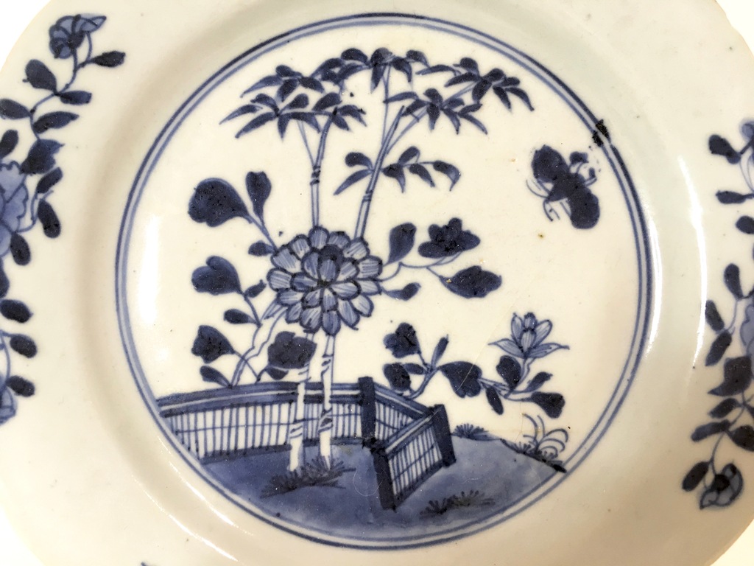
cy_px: 283
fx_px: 632
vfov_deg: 48.2
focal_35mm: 29
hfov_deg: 61.7
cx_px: 377
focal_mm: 4.15
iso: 100
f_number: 2.2
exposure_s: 1/33
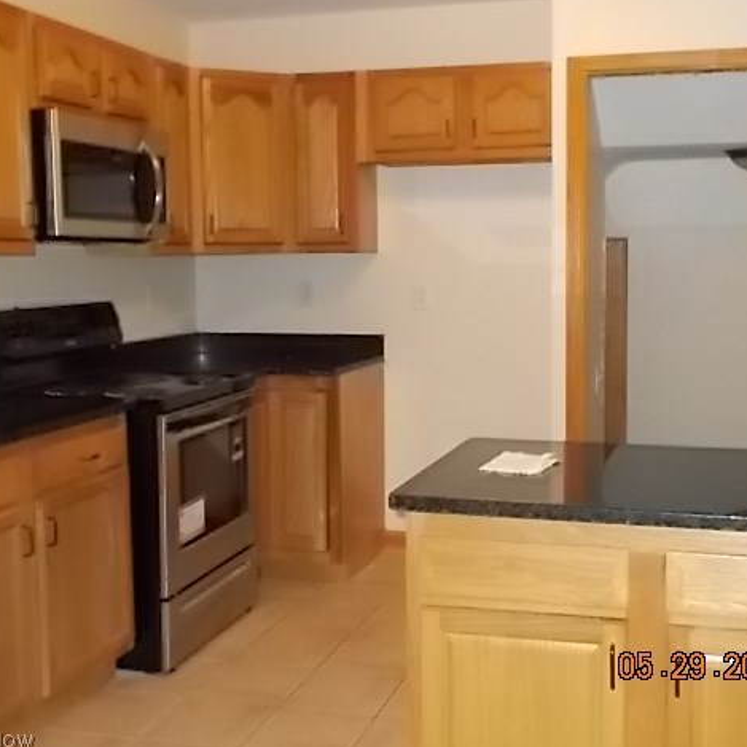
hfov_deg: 36.0
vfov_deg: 36.1
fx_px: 1147
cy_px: 374
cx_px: 440
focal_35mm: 47
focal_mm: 6.9
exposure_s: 1/30
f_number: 3.9
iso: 560
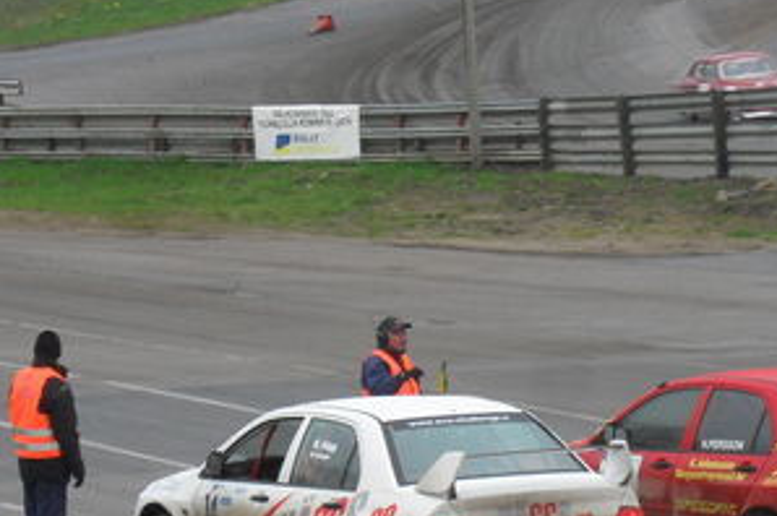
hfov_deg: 10.3
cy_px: 482
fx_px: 4290
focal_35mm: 199
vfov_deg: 6.9
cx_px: 623
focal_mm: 15.7
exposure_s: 1/90
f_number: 5.5
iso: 100
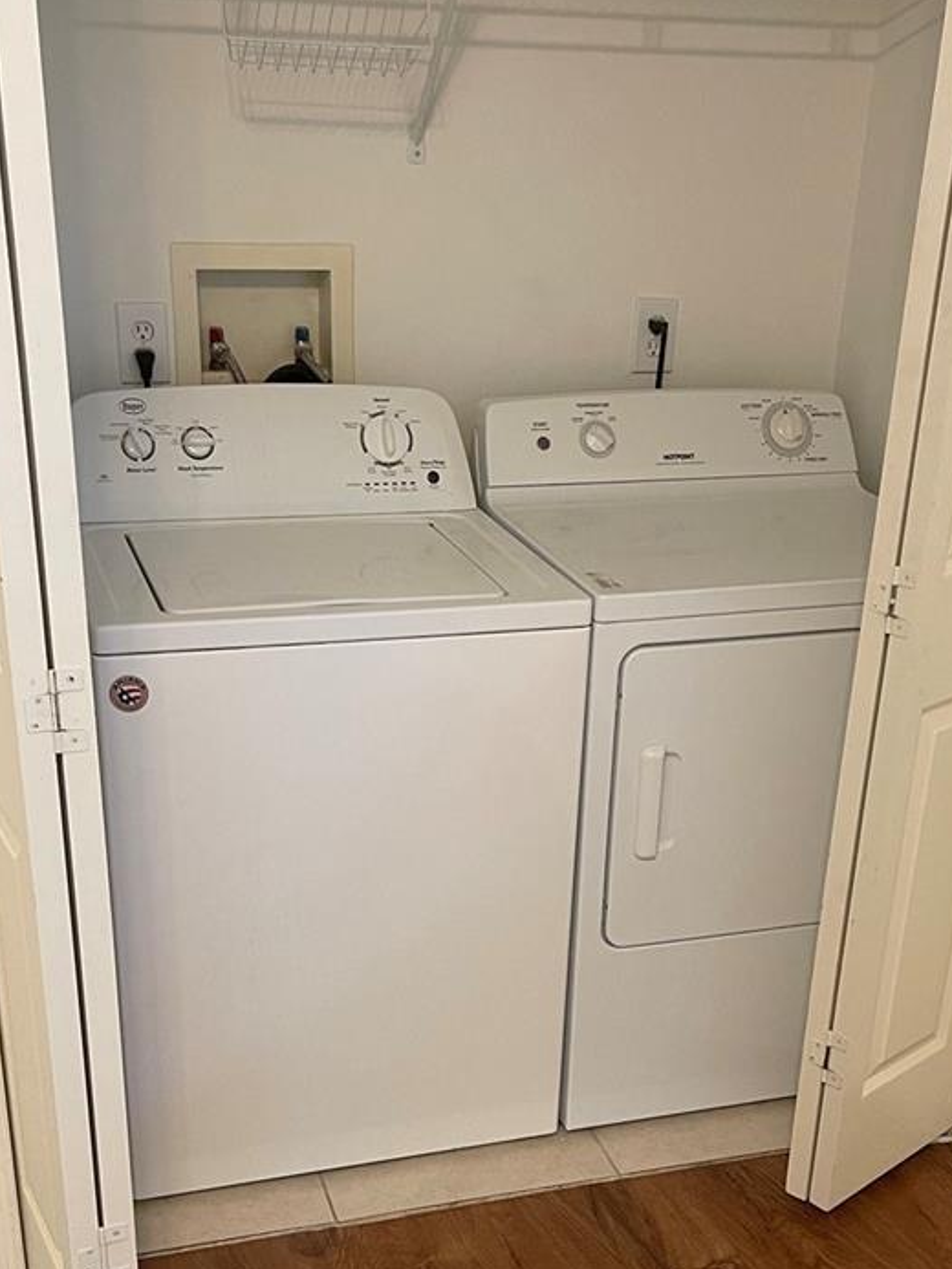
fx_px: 1650
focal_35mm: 45
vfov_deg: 41.1
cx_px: 513
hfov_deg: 32.2
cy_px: 912
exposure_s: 1/60
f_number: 1.6
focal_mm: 5.1
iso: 200
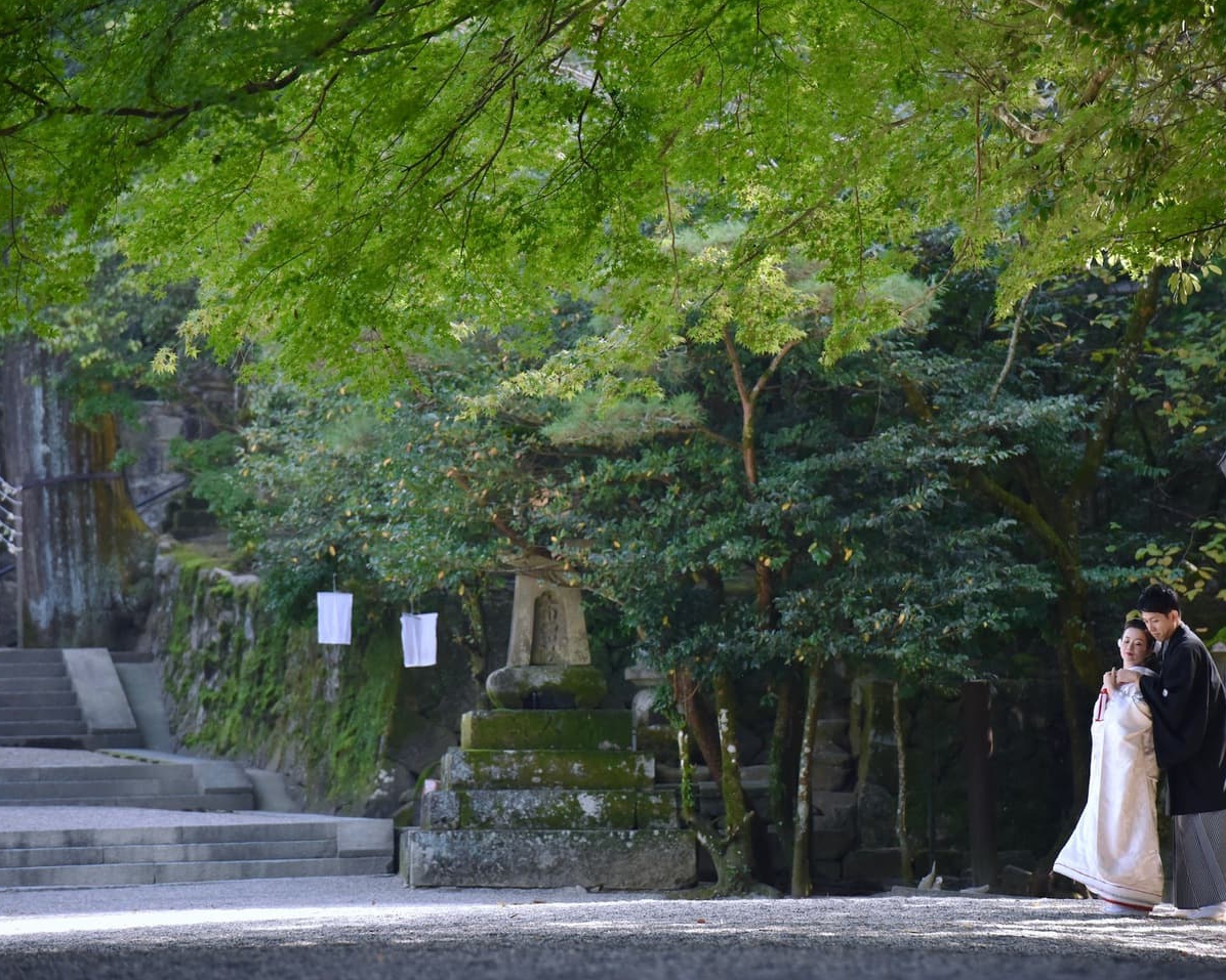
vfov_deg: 6.8
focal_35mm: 226
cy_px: 490
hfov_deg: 8.5
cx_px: 694
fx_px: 8201
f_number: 7.1
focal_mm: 200
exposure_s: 1/640
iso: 2000
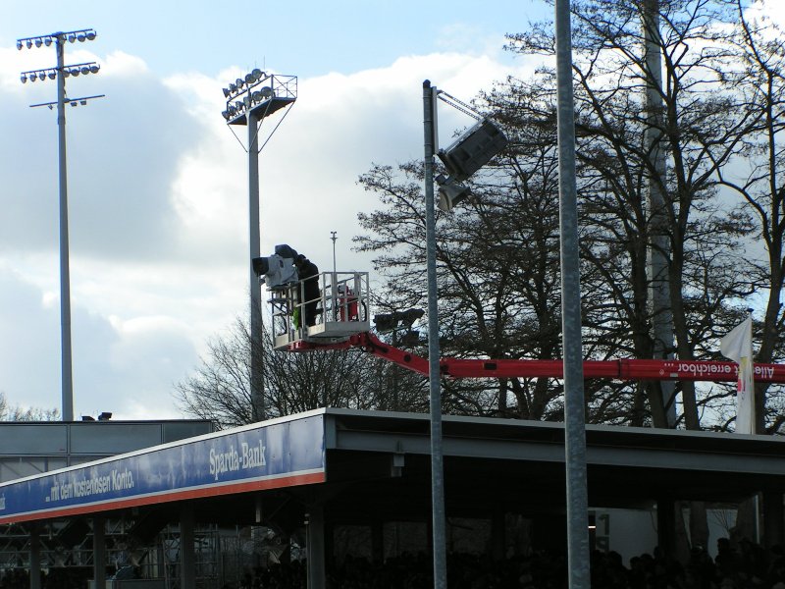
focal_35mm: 108
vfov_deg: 13.7
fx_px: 2449
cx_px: 392
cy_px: 294
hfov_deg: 18.2
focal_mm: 16.6
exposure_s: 1/320
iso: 50
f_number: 5.6
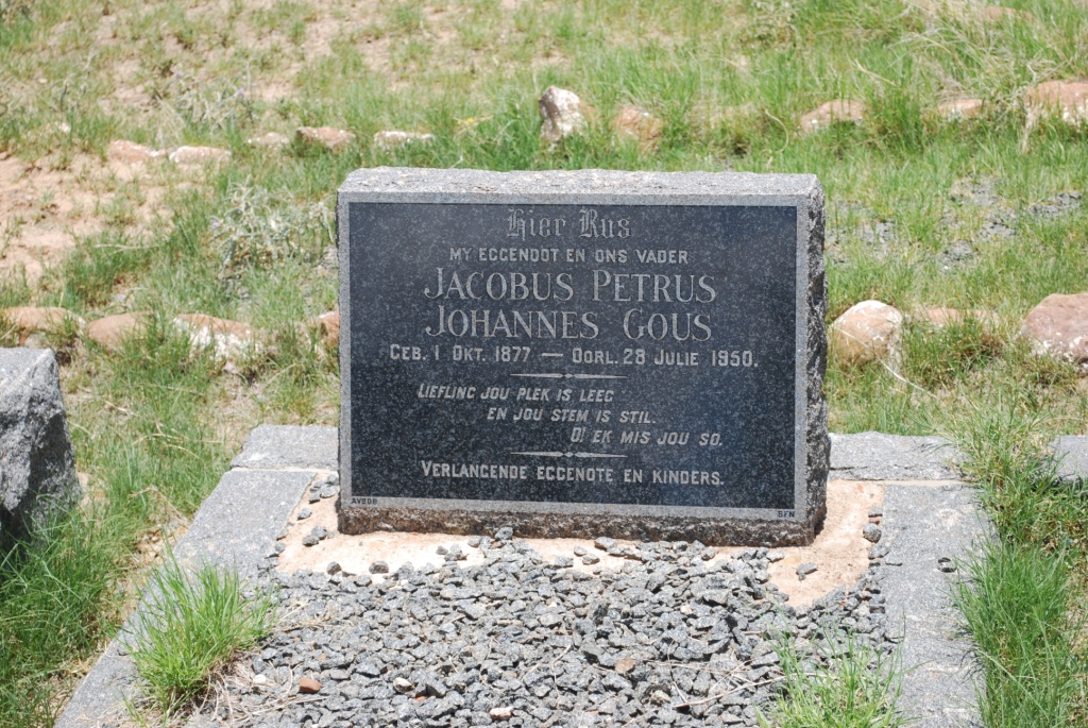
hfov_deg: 24.6
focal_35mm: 82
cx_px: 544
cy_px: 364
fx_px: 2496
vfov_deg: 16.6
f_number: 7.1
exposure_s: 1/200
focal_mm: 55
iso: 100
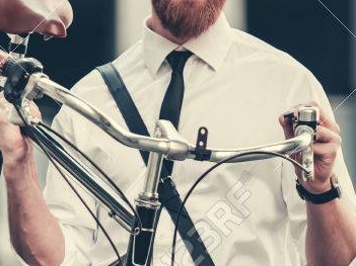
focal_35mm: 463
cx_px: 162
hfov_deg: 4.3
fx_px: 4760
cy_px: 426
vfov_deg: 3.2
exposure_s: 1/1000
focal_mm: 130
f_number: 2.8
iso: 400
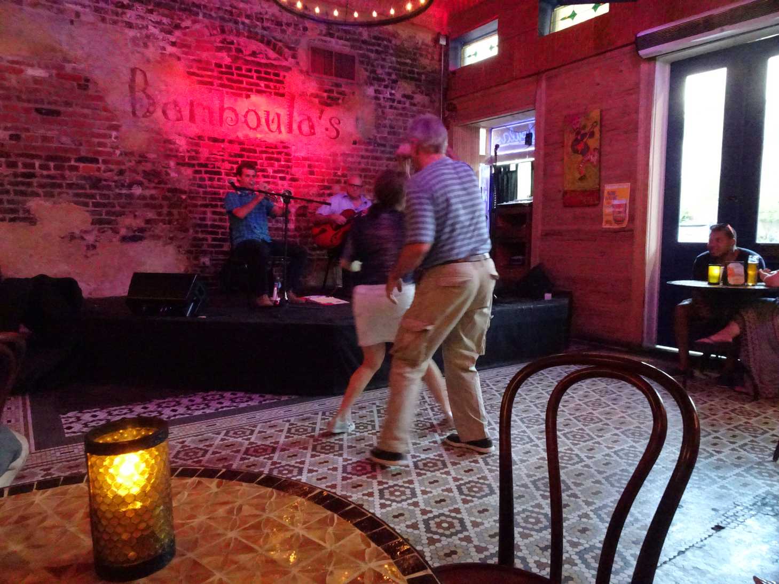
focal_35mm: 24
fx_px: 540
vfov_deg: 56.8
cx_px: 390
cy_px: 292
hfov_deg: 71.6
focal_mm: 4.1
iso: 3200
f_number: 3.5
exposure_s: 1/50
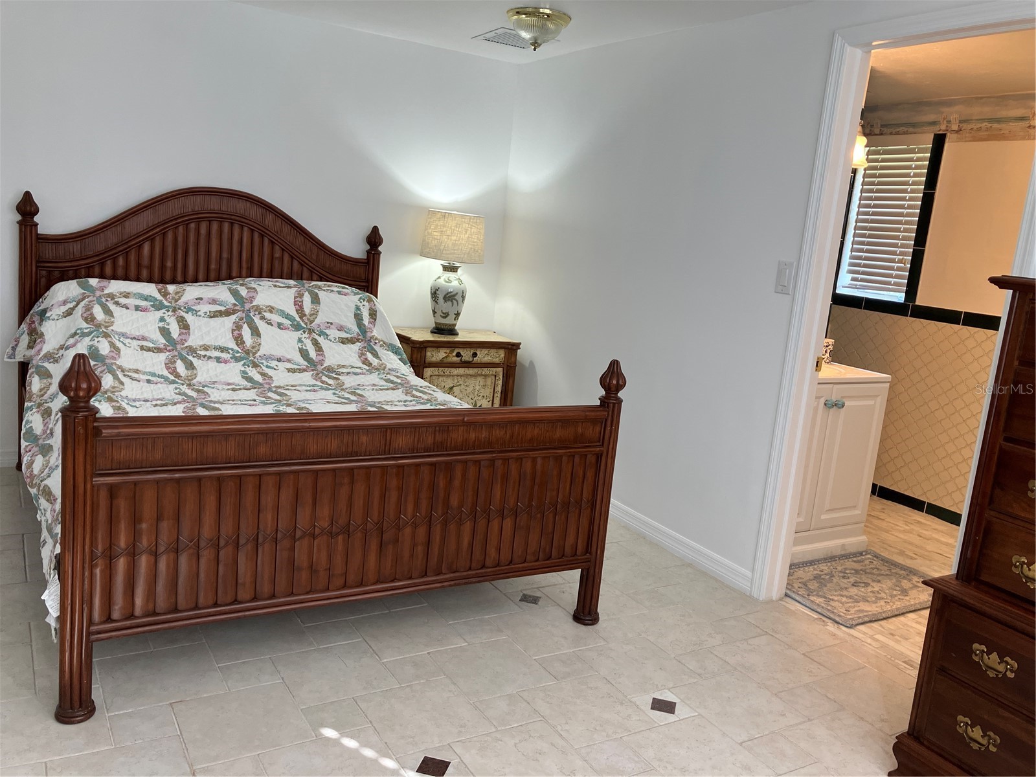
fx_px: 838
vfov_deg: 49.7
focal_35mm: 28
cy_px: 388
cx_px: 518
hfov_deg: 63.4
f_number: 1.8
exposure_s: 1/120
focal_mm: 3.99
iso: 80
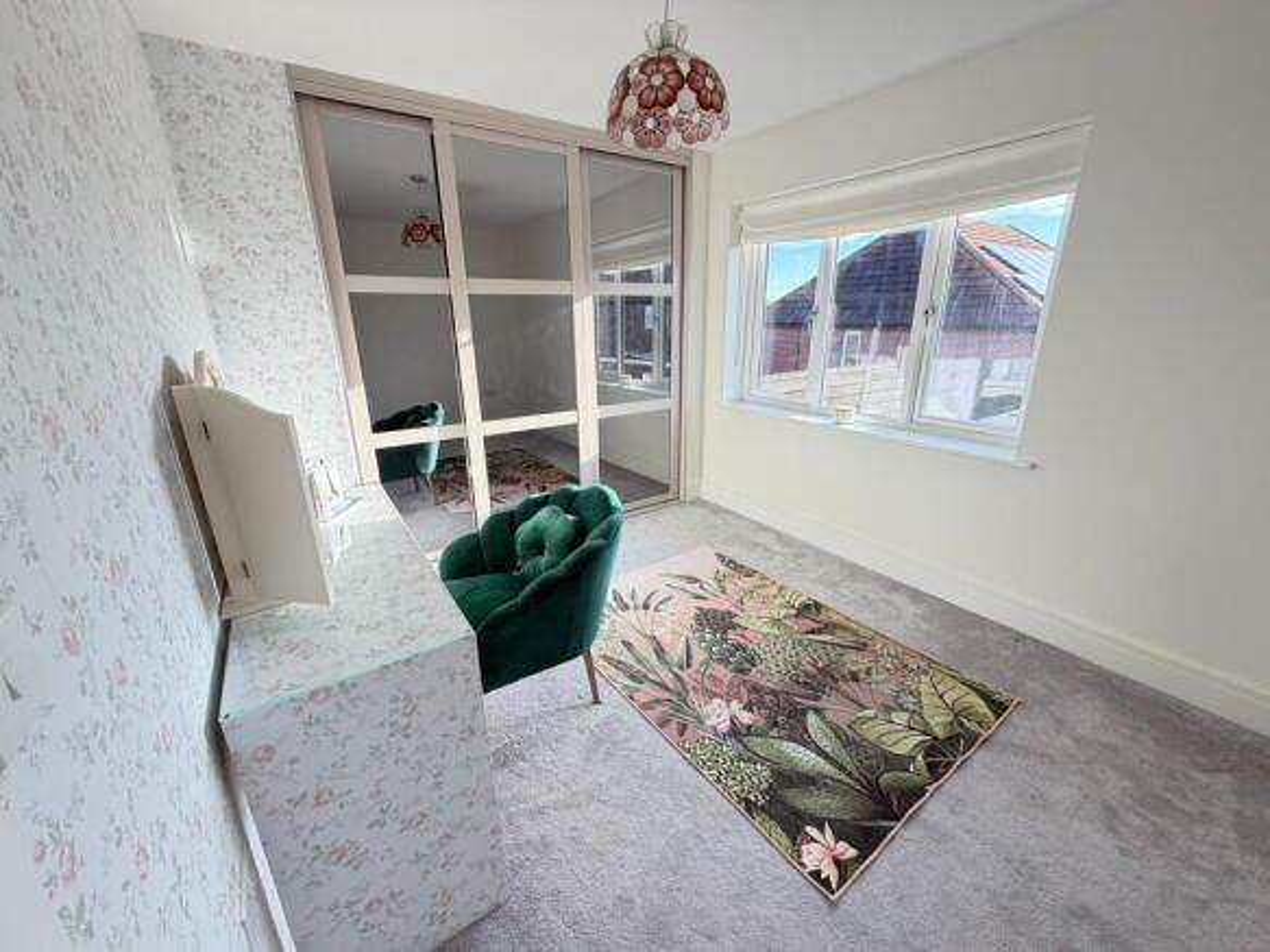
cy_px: 476
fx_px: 514
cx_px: 635
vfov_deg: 85.7
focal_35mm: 14
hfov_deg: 102.1
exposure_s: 1/121
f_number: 2.2
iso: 125
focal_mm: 2.22
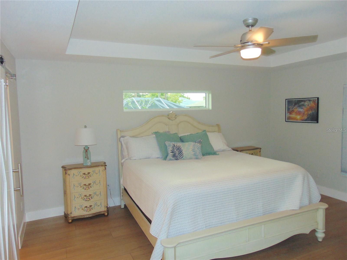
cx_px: 174
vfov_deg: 54.9
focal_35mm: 25
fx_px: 251
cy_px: 130
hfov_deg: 69.4
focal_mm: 4.5
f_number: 3
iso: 200
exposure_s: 1/30
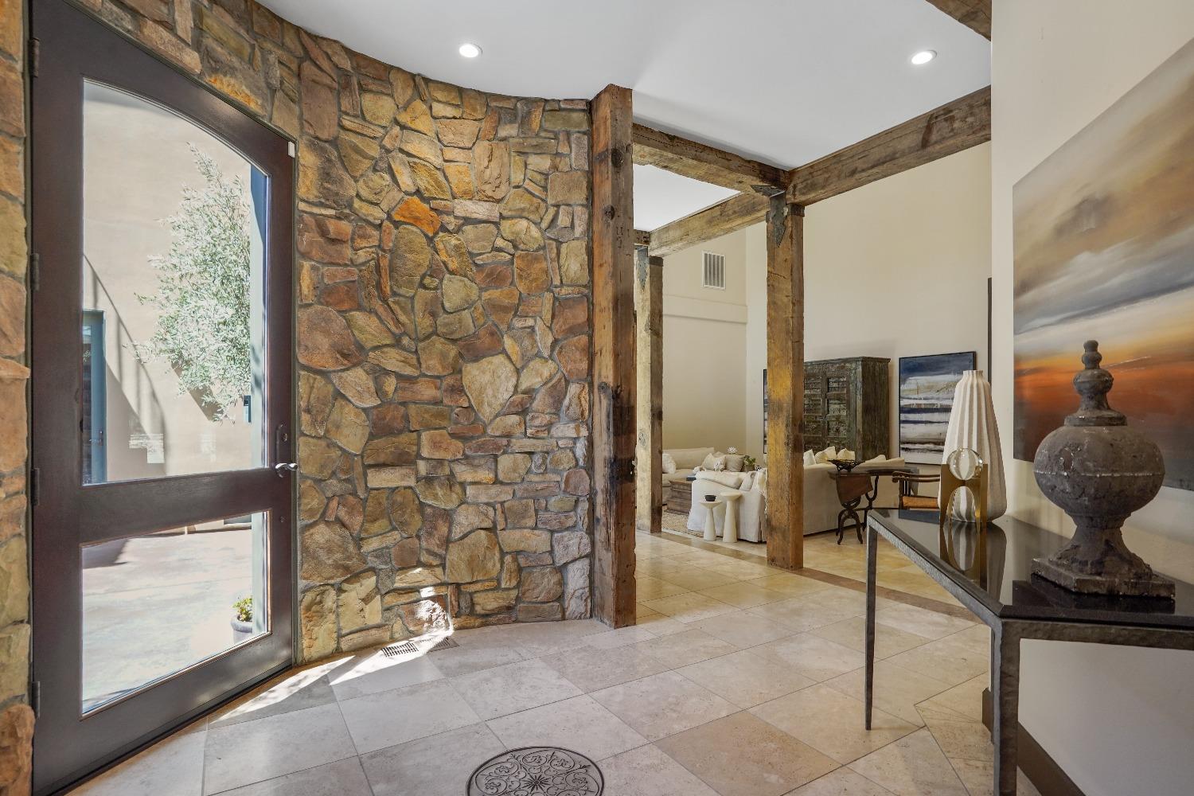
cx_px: 597
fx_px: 564
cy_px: 398
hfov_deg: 93.3
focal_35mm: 17
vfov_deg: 70.4
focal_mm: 17
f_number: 8
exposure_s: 1/15
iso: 400
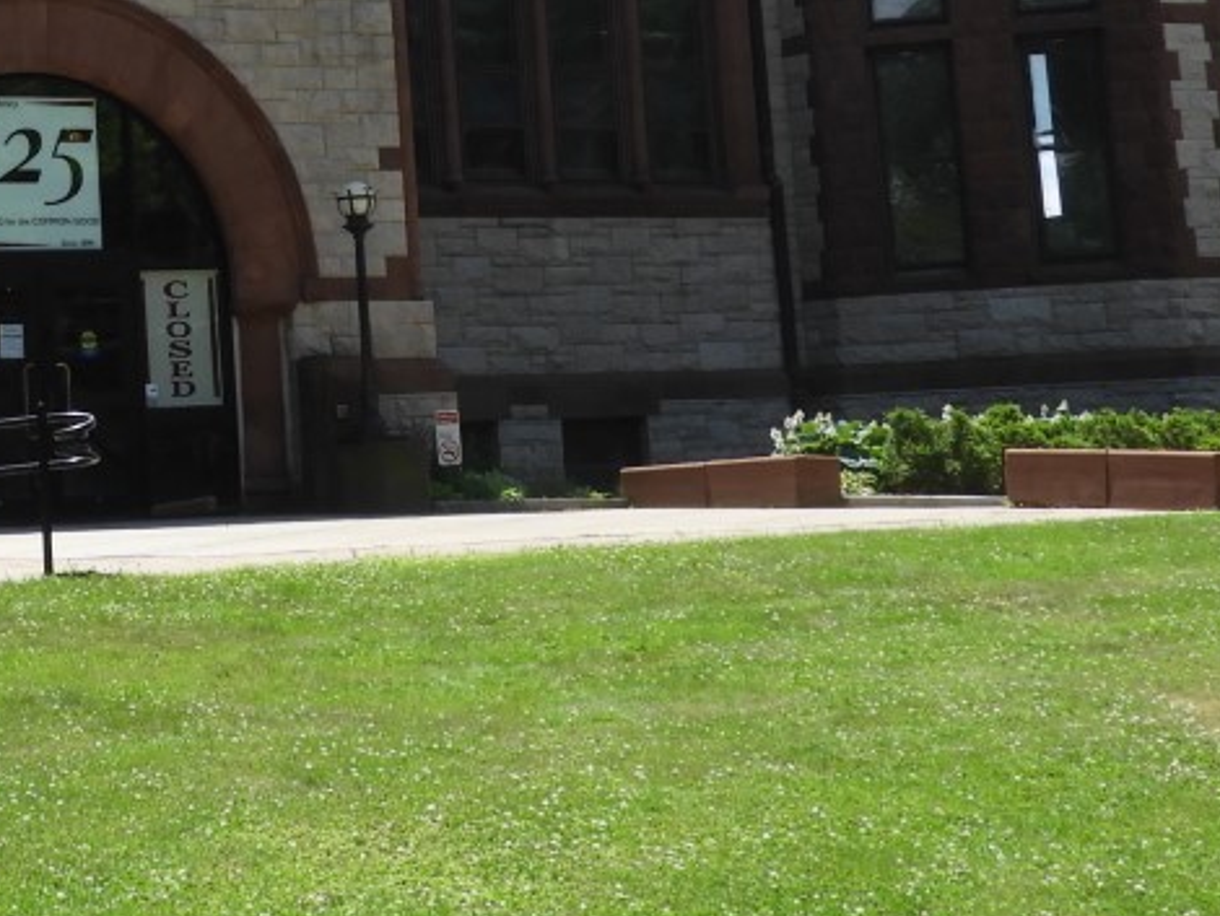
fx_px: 3561
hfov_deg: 18.8
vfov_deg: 14.1
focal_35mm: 101
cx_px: -78
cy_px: -262
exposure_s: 1/800
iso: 100
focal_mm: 5.9
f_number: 3.6
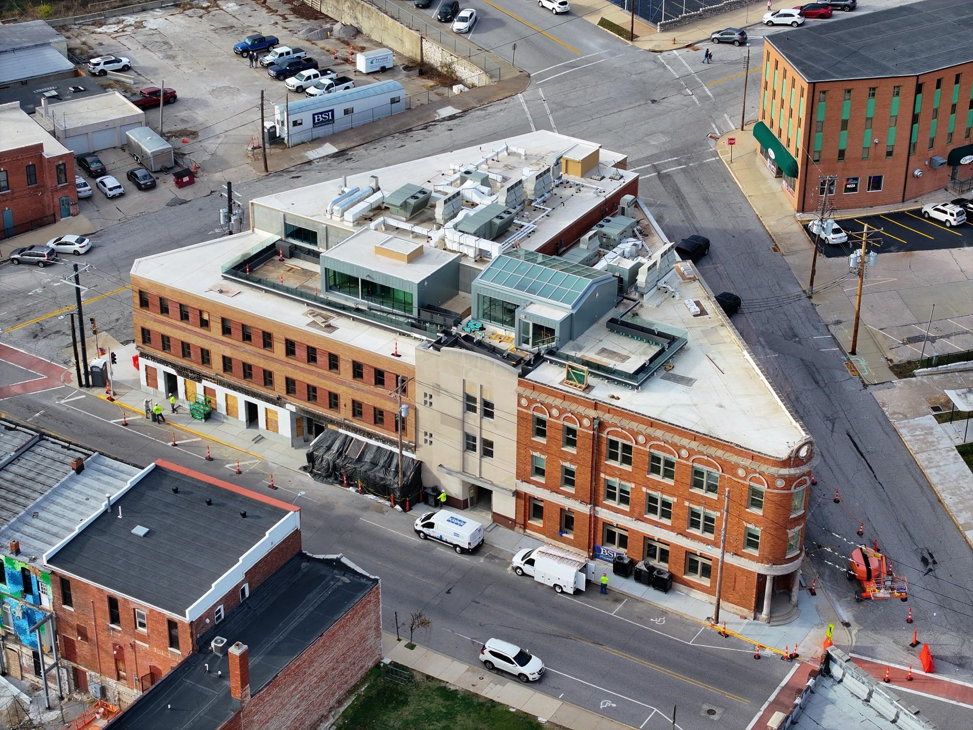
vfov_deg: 21.0
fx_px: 1968
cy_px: 365
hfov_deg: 27.8
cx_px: 486
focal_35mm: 70
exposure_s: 1/400
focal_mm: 19.35
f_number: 2.8
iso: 100
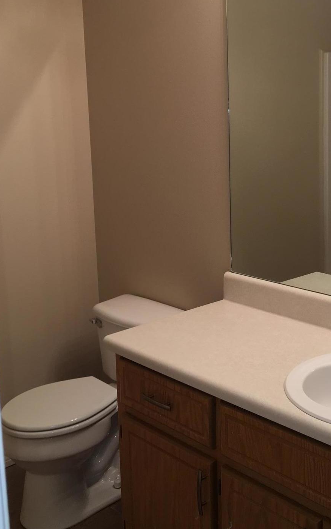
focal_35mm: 44
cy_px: 218
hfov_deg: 28.7
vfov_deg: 45.1
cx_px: 258
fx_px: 635
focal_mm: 4.15
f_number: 2.2
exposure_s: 1/30
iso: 32
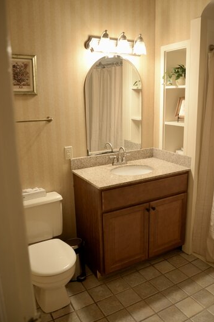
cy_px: 156
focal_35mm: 29
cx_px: 123
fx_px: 259
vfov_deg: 63.7
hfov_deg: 44.8
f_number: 3.5
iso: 800
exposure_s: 1/60
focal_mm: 24
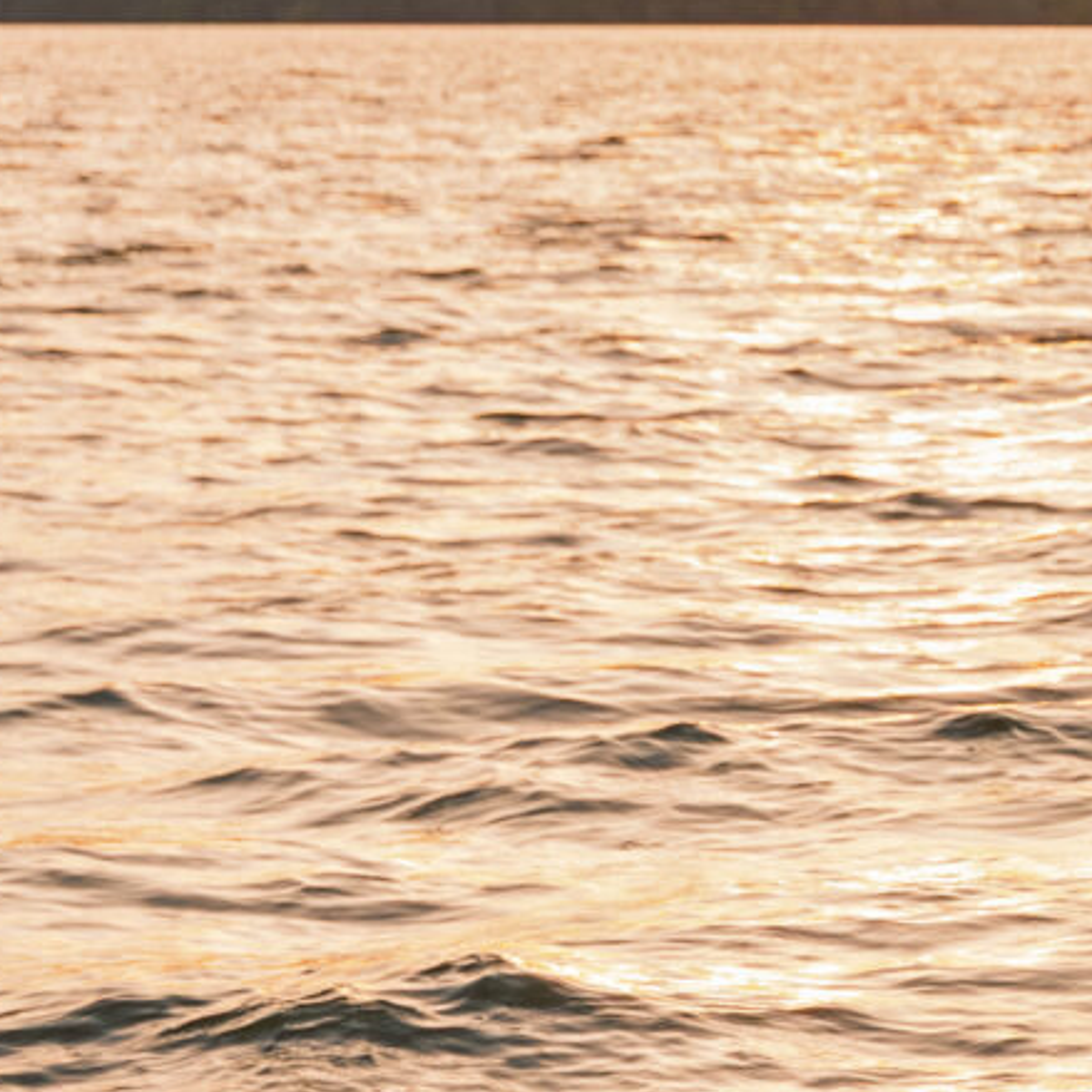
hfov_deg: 6.9
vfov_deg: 7.5
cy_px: 277
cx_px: 3027
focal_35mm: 234
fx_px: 8351
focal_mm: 47.2
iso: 400
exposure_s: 1/250
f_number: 4.5
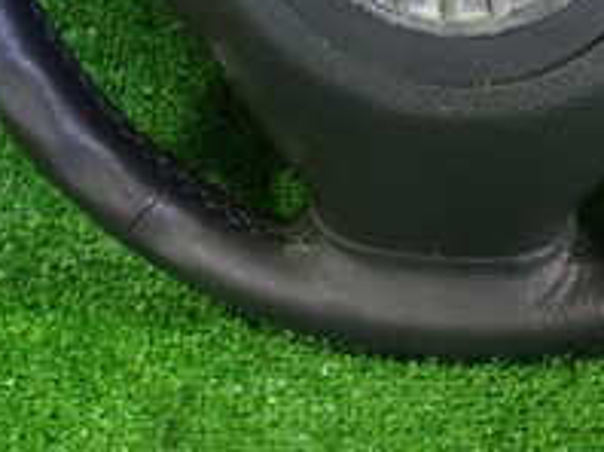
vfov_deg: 15.0
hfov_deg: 21.5
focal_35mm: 91
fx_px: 1586
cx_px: 409
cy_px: -229
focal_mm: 5.4
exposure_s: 1/25
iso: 800
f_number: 2.3
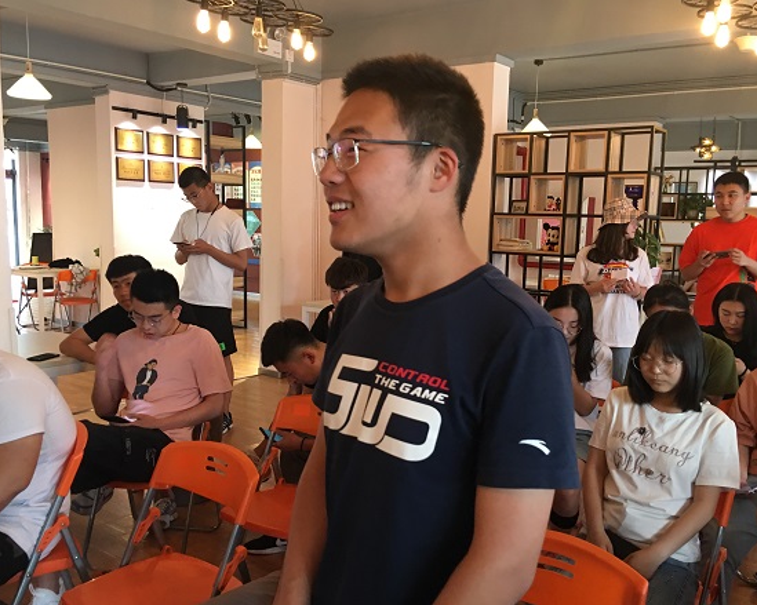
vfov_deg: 44.5
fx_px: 739
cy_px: 320
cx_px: 408
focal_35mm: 33
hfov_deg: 54.2
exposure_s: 1/17
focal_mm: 4.15
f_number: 2.2
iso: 100
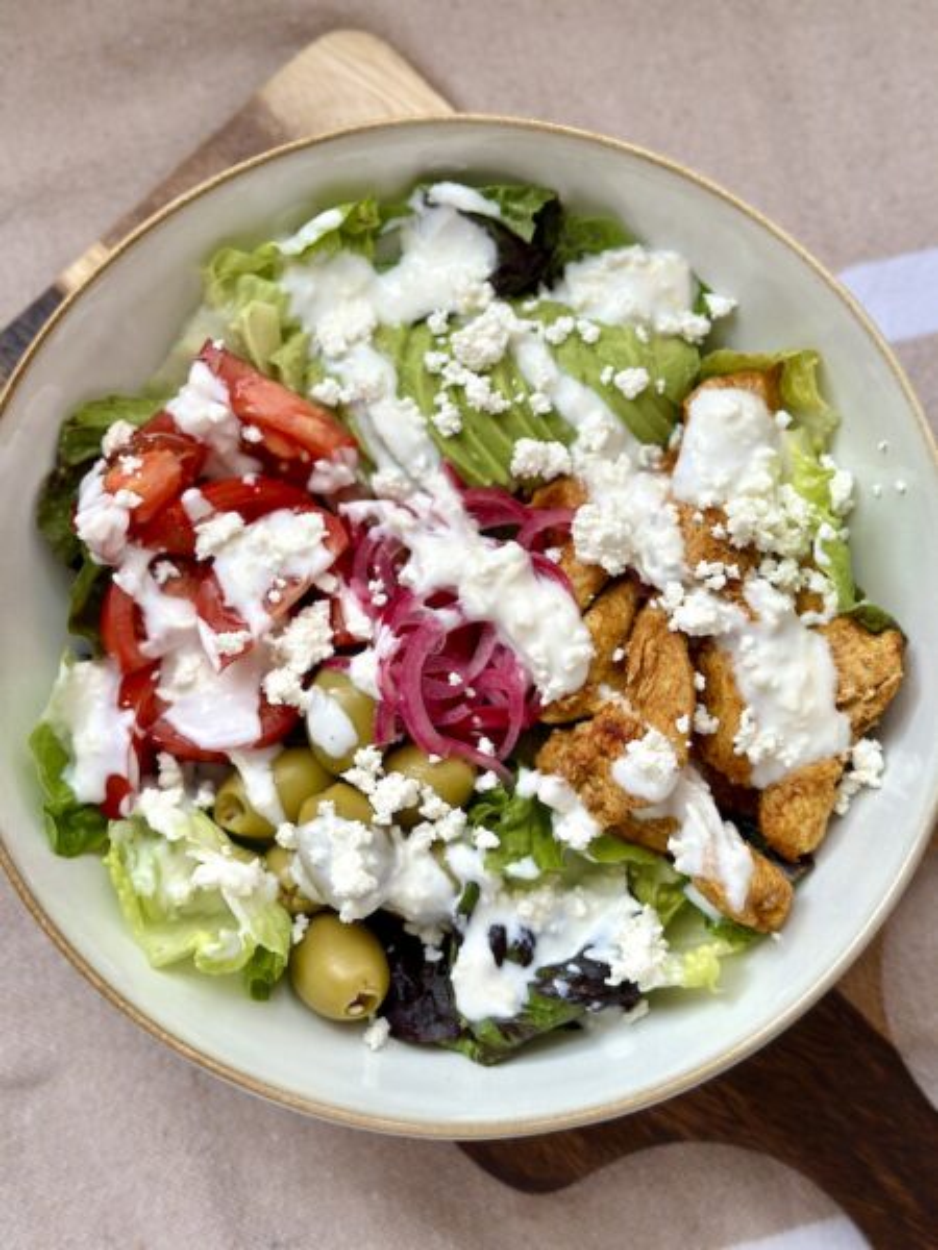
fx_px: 1734
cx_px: 469
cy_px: 625
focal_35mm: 48
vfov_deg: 39.7
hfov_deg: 30.3
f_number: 1.78
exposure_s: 1/195
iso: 80
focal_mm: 6.86
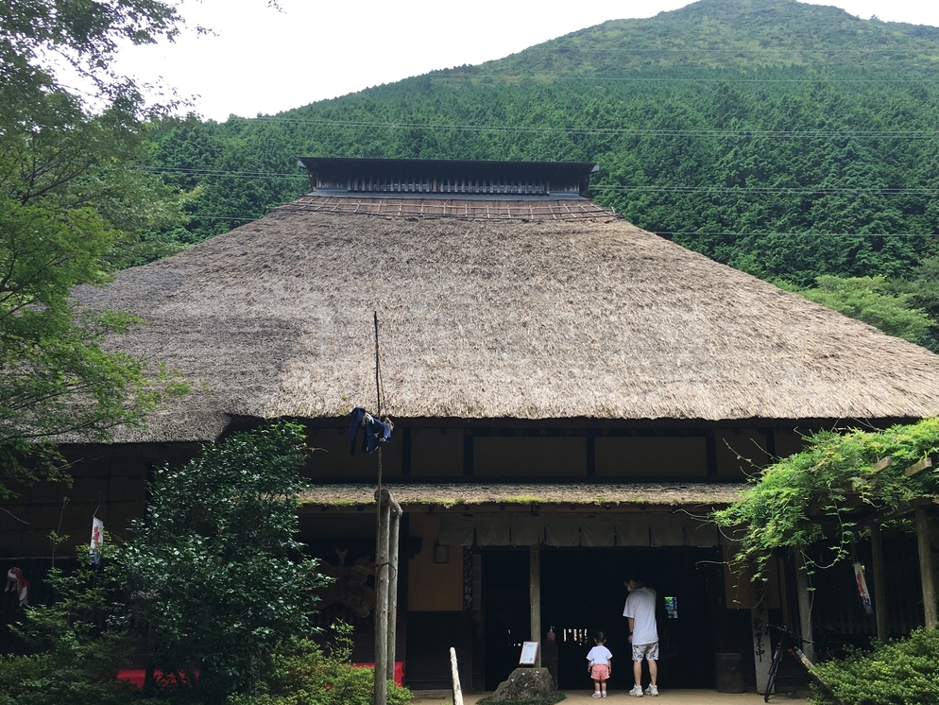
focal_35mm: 35
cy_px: 365
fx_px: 950
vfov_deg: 40.7
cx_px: 519
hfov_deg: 52.5
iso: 25
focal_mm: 4.15
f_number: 2.2
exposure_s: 1/217
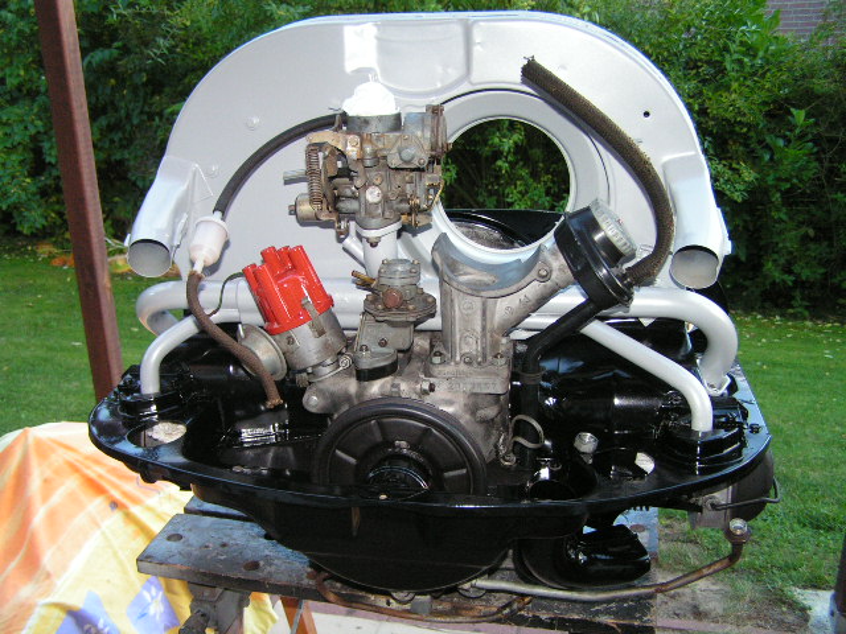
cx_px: 423
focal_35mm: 38
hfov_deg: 49.0
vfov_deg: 37.7
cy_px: 317
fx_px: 929
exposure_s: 1/40
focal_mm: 6.3
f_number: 2.8
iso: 200
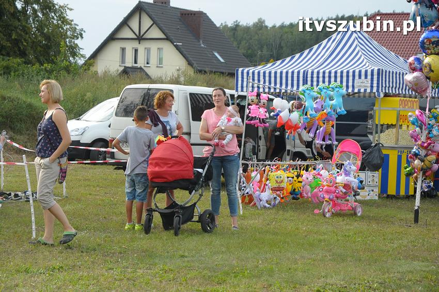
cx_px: 220
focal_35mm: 105
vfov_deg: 13.0
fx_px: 1279
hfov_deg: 19.5
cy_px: 146
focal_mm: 70
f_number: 7.1
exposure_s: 1/800
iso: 1250
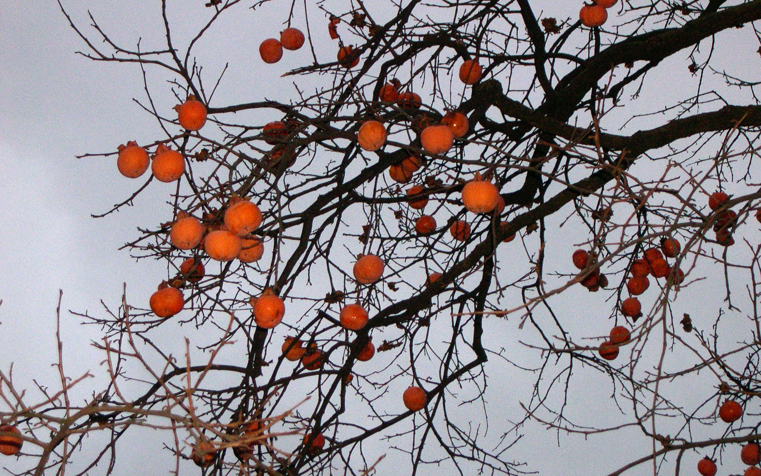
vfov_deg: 10.8
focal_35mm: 121
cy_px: 251
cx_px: 380
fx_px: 2509
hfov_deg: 17.2
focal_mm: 24
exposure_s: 1/60
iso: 400
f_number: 4.9
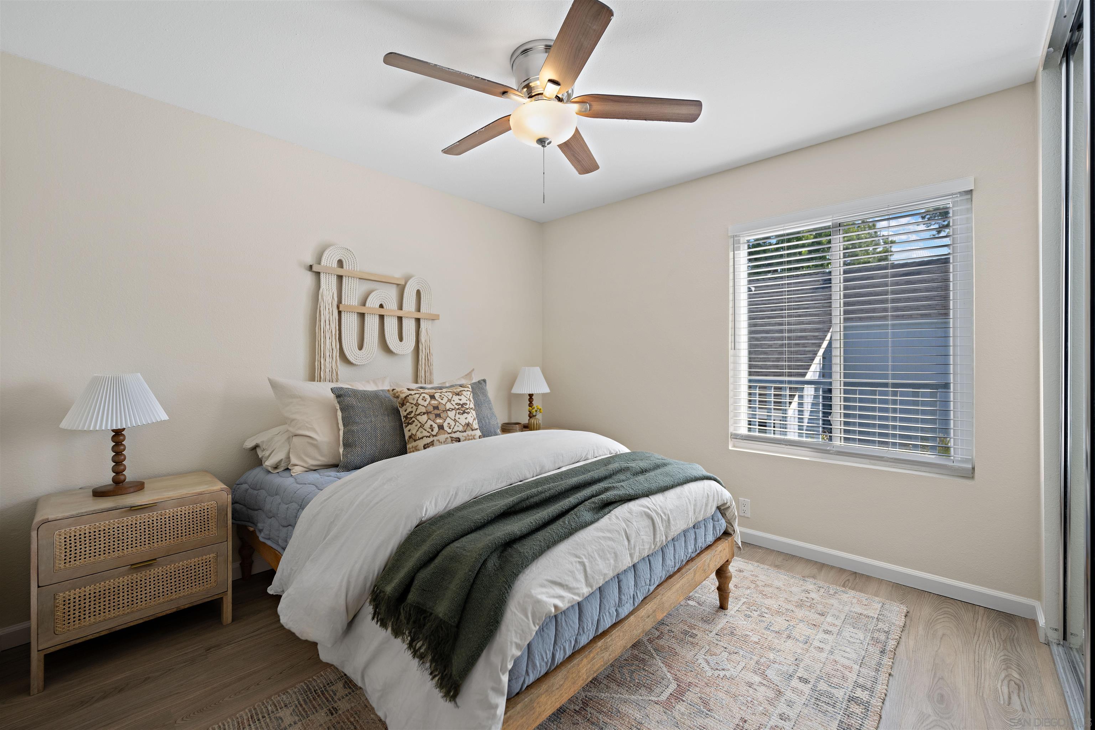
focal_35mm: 14
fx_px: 426
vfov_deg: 81.2
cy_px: 365
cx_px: 548
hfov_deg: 104.3
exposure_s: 1/80
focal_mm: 14
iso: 200
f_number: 2.8
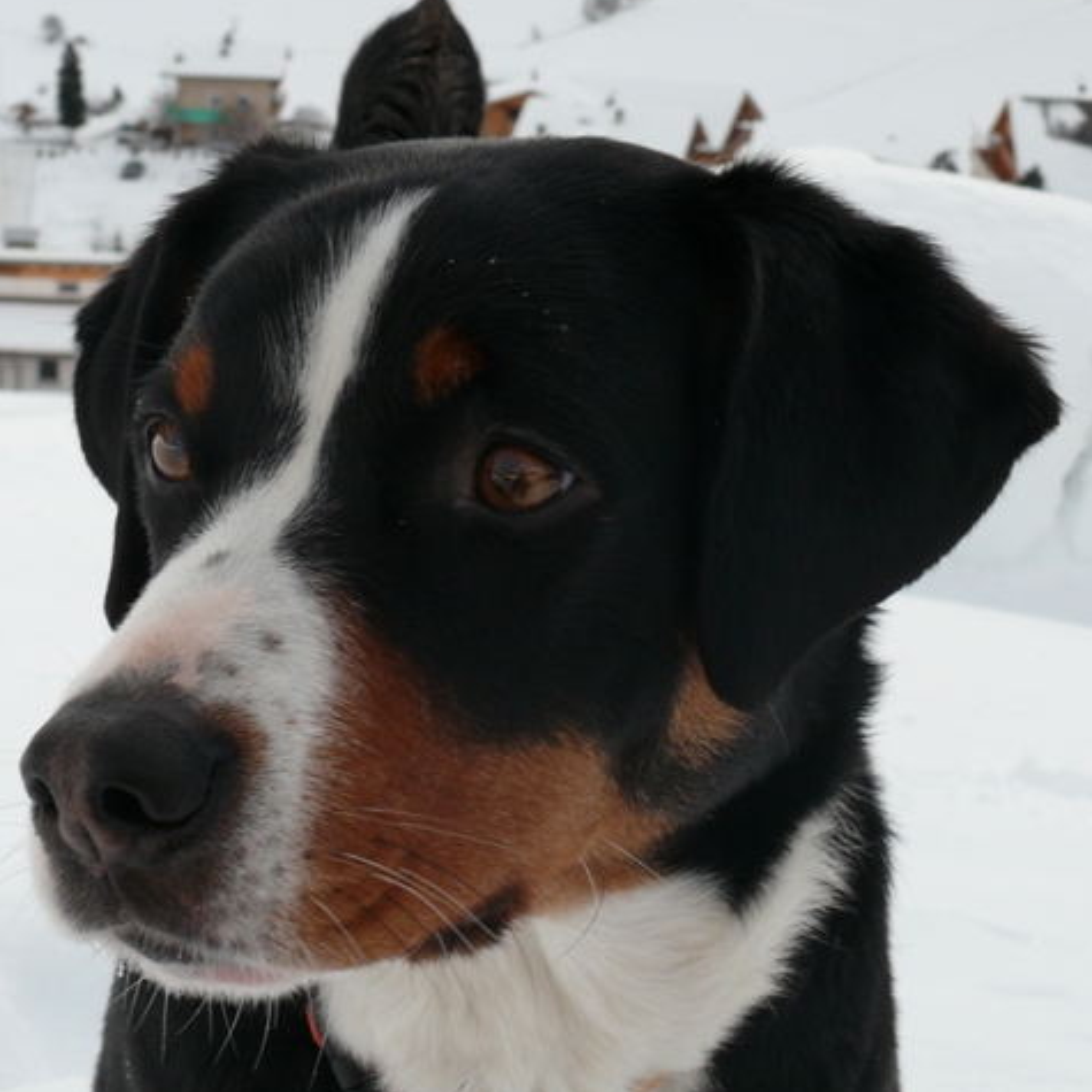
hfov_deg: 22.7
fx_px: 2712
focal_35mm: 76
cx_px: 469
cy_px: 521
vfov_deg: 22.8
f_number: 6.3
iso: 100
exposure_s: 1/500
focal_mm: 11.9
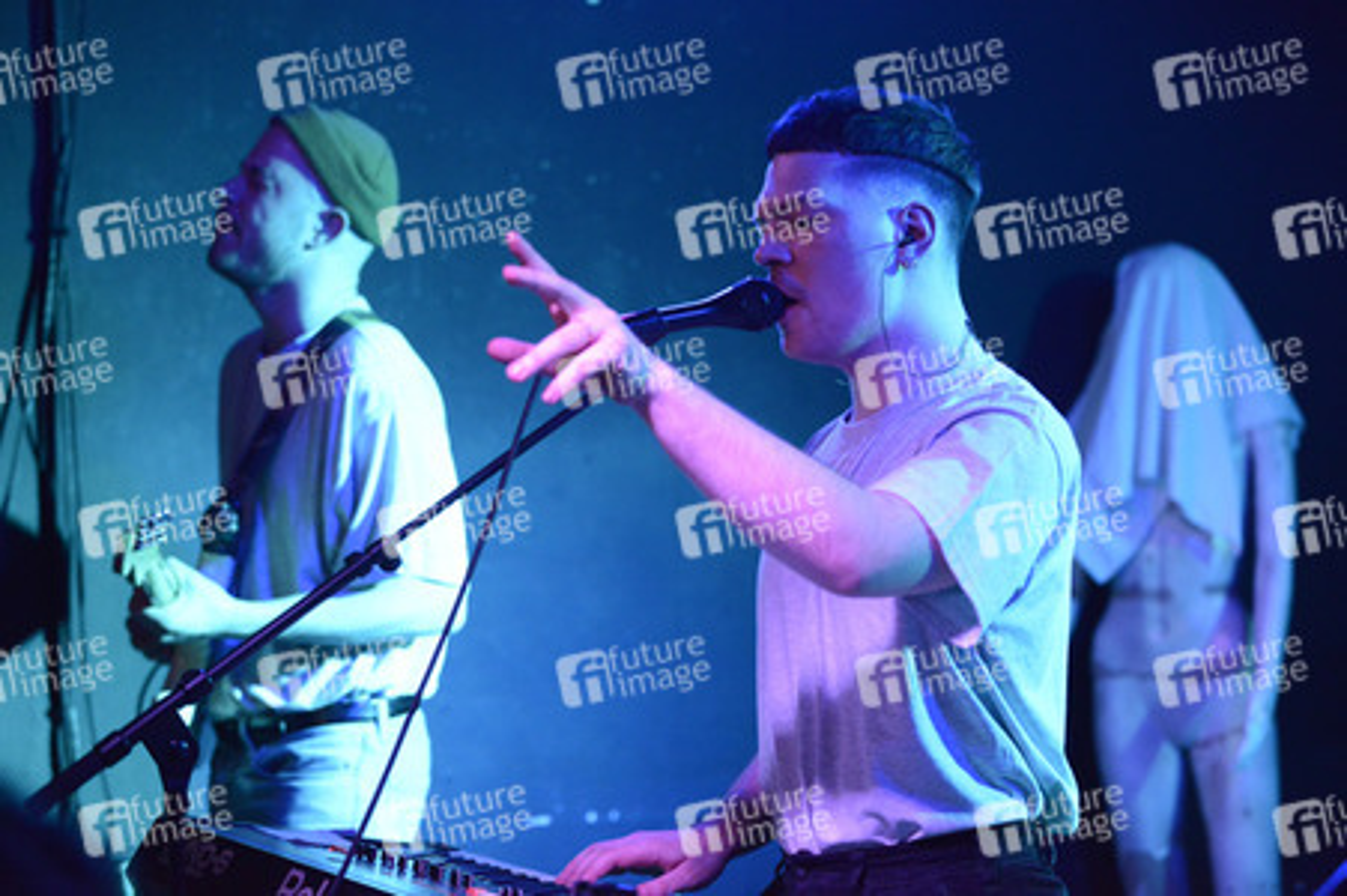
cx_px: 674
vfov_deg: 17.5
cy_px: 448
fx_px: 2916
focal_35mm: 78
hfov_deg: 26.0
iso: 6400
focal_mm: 78
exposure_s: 1/200
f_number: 2.8
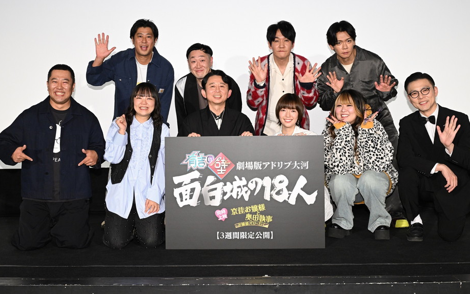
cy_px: 125
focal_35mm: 50
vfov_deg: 25.8
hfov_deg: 40.3
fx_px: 640
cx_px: 238
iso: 3200
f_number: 6.3
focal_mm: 45
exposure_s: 1/125
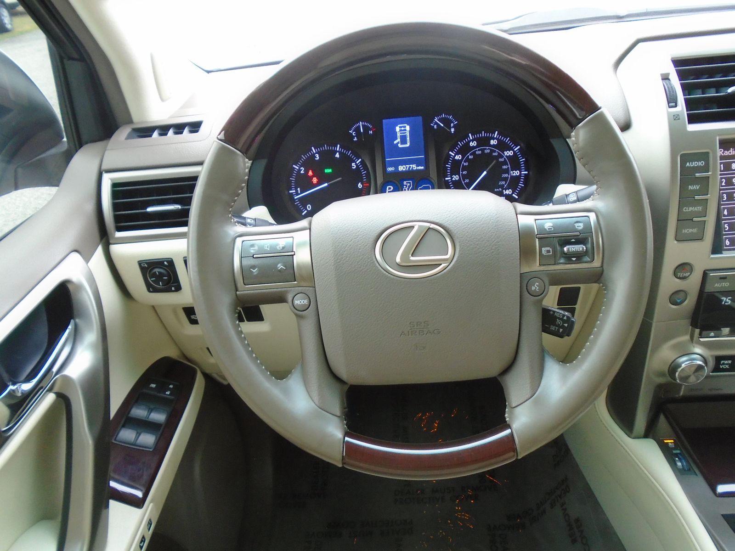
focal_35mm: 26
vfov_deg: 53.1
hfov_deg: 67.3
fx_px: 552
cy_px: 276
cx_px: 368
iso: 250
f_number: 3.2
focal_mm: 4.6
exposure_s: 1/30
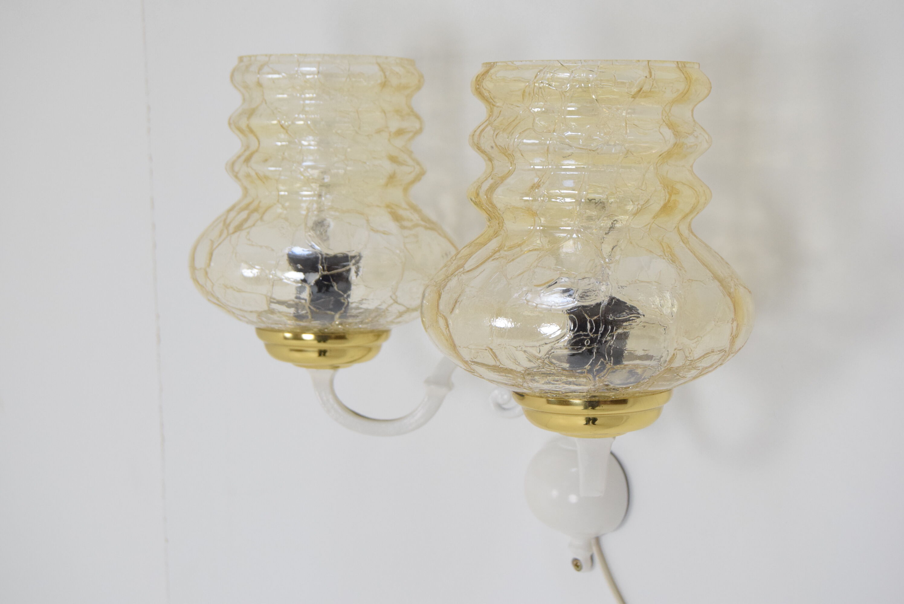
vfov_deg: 20.2
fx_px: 1696
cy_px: 302
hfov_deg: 29.8
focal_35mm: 68
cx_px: 452
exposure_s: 1/200
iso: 1600
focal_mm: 45
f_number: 7.1
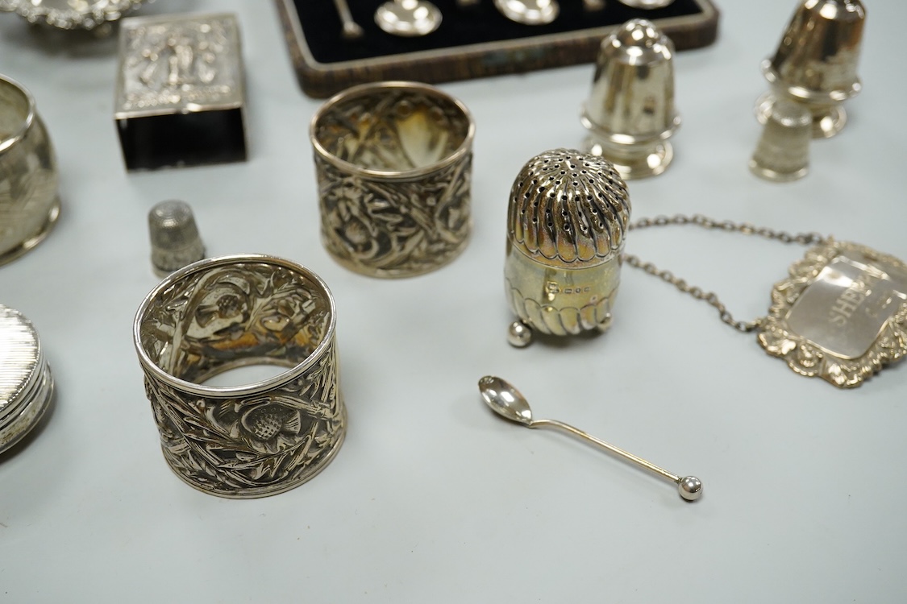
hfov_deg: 43.6
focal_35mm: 45
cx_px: 454
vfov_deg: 29.9
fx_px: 1134
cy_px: 302
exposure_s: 1/400
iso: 2500
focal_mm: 30
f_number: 8
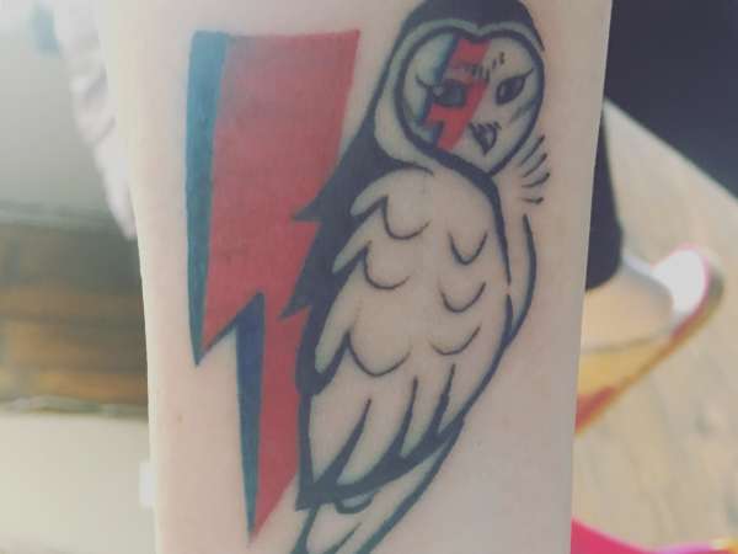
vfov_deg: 48.2
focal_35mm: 29
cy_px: 277
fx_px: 618
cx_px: 369
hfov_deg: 61.7
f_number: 2.2
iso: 100
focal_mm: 4.15
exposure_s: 1/17
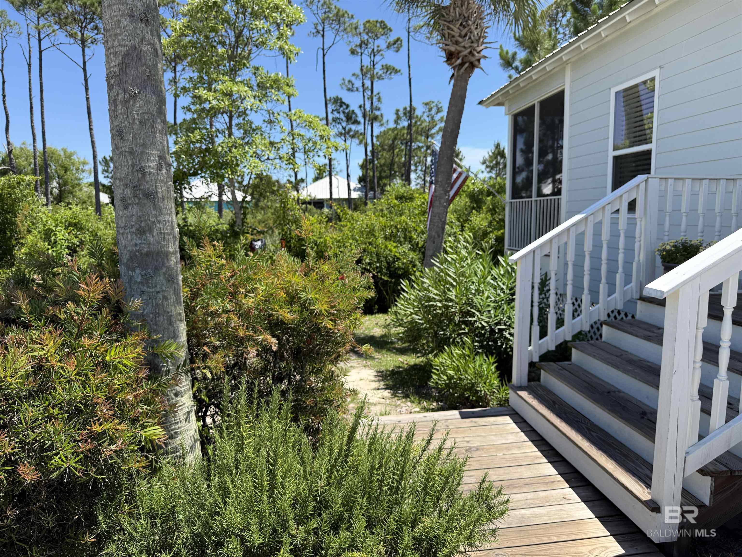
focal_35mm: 24
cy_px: 278
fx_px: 514
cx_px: 371
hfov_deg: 71.6
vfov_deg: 56.8
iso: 100
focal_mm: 6.76
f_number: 1.78
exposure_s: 1/2000
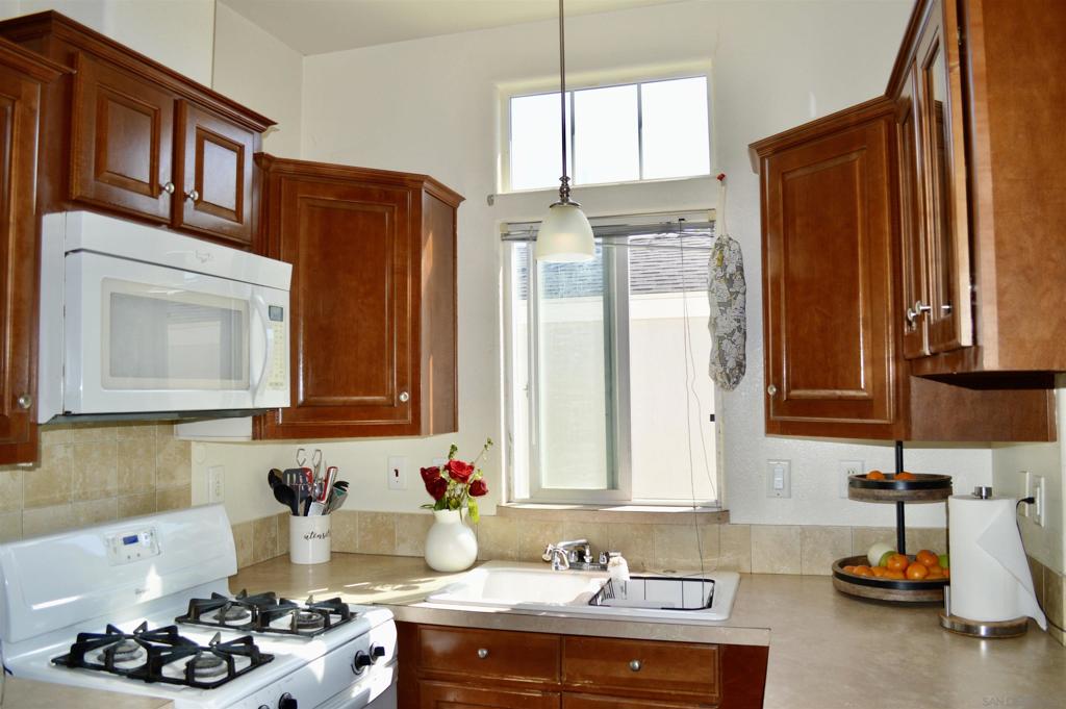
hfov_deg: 67.4
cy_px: 354
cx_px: 533
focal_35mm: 27
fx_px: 799
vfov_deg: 47.9
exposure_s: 1/160
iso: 100
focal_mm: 18
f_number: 4
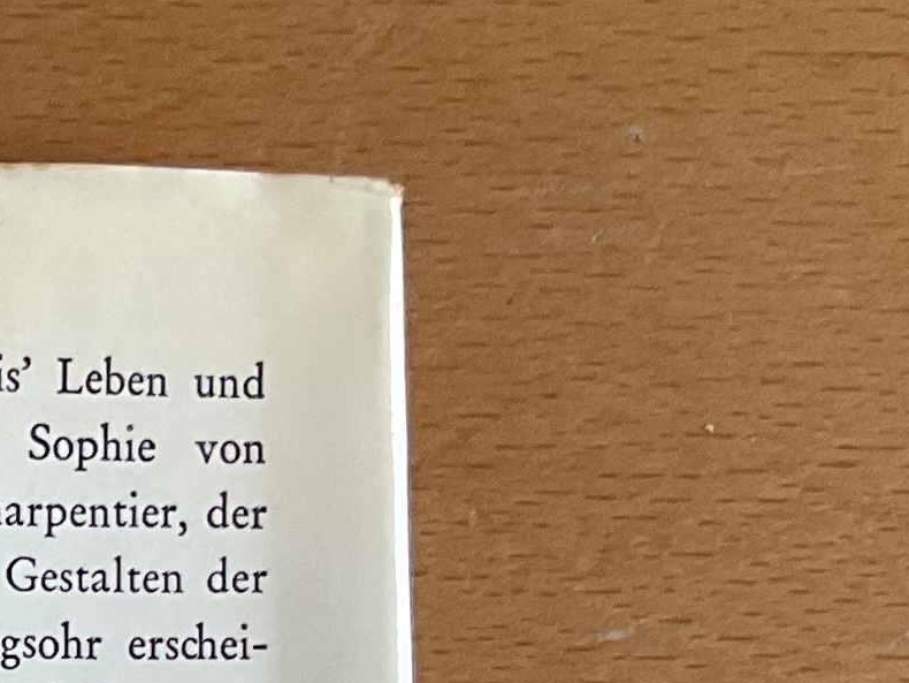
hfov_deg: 12.0
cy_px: 1463
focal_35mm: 148
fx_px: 3888
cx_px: -861
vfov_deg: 9.3
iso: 50
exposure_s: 1/60
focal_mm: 3
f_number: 1.8
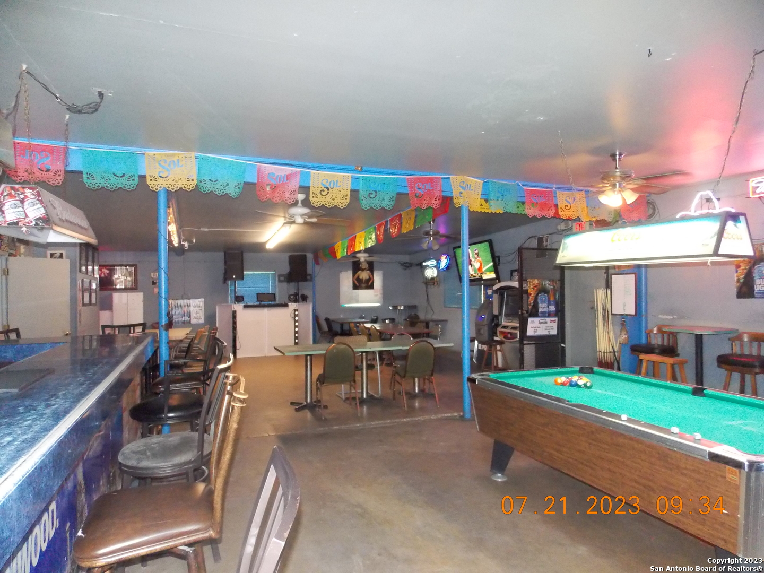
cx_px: 382
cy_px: 286
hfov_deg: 73.9
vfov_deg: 58.9
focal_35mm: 23
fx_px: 508
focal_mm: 4
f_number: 3.1
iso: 640
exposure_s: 1/30
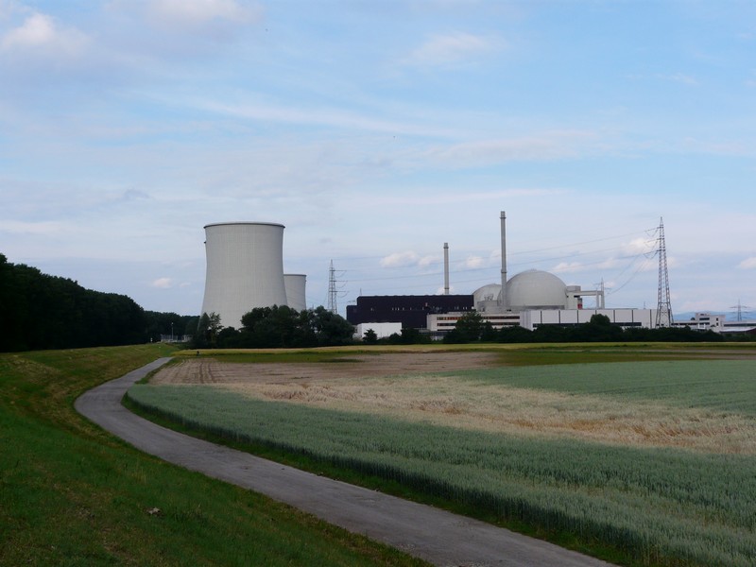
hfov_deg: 38.9
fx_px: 1070
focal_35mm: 49
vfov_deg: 29.7
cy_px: 284
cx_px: 378
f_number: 5.6
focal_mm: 8.1
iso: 100
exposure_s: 1/400
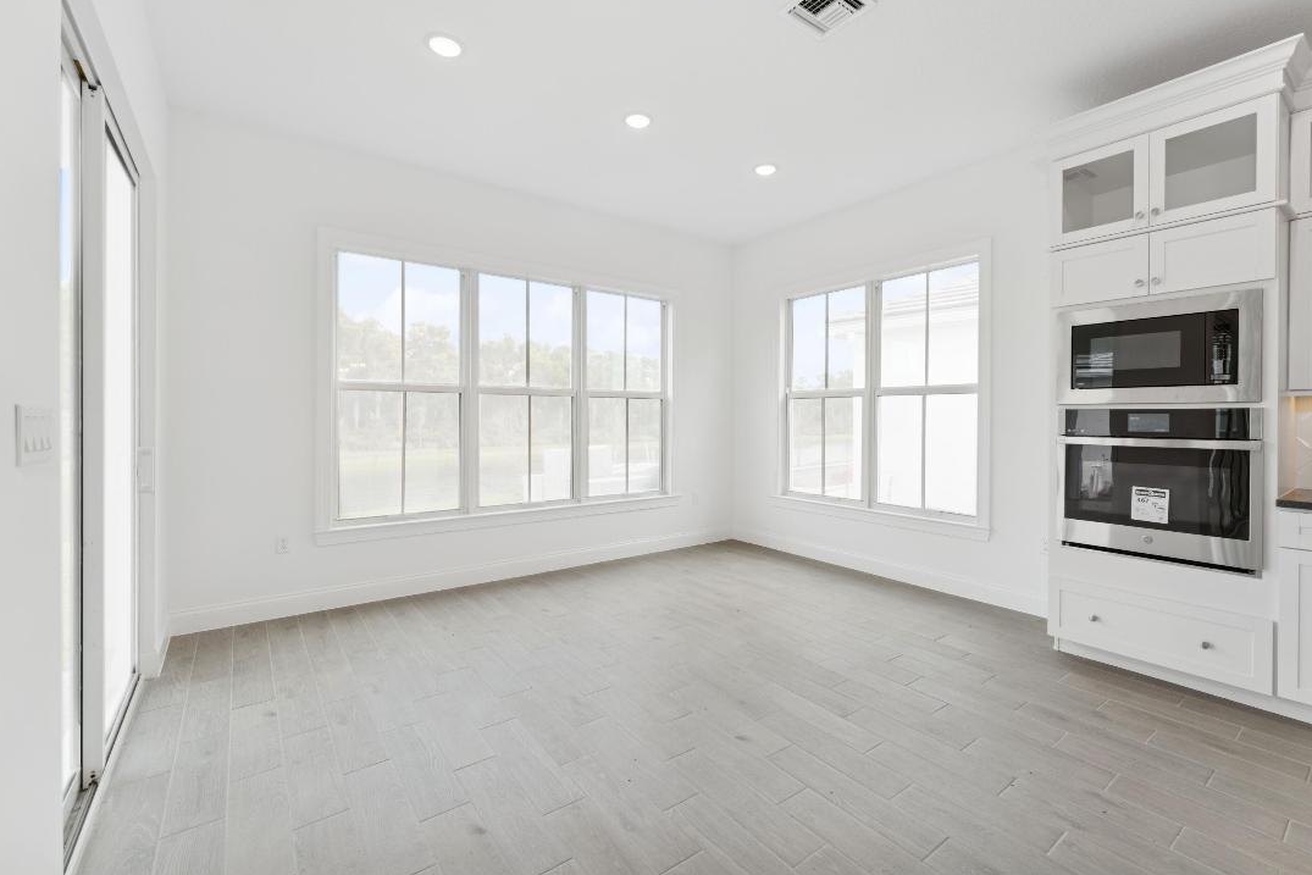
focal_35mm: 15
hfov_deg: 100.3
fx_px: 547
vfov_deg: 77.3
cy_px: 417
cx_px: 679
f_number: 8
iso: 160
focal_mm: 14
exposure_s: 1/25
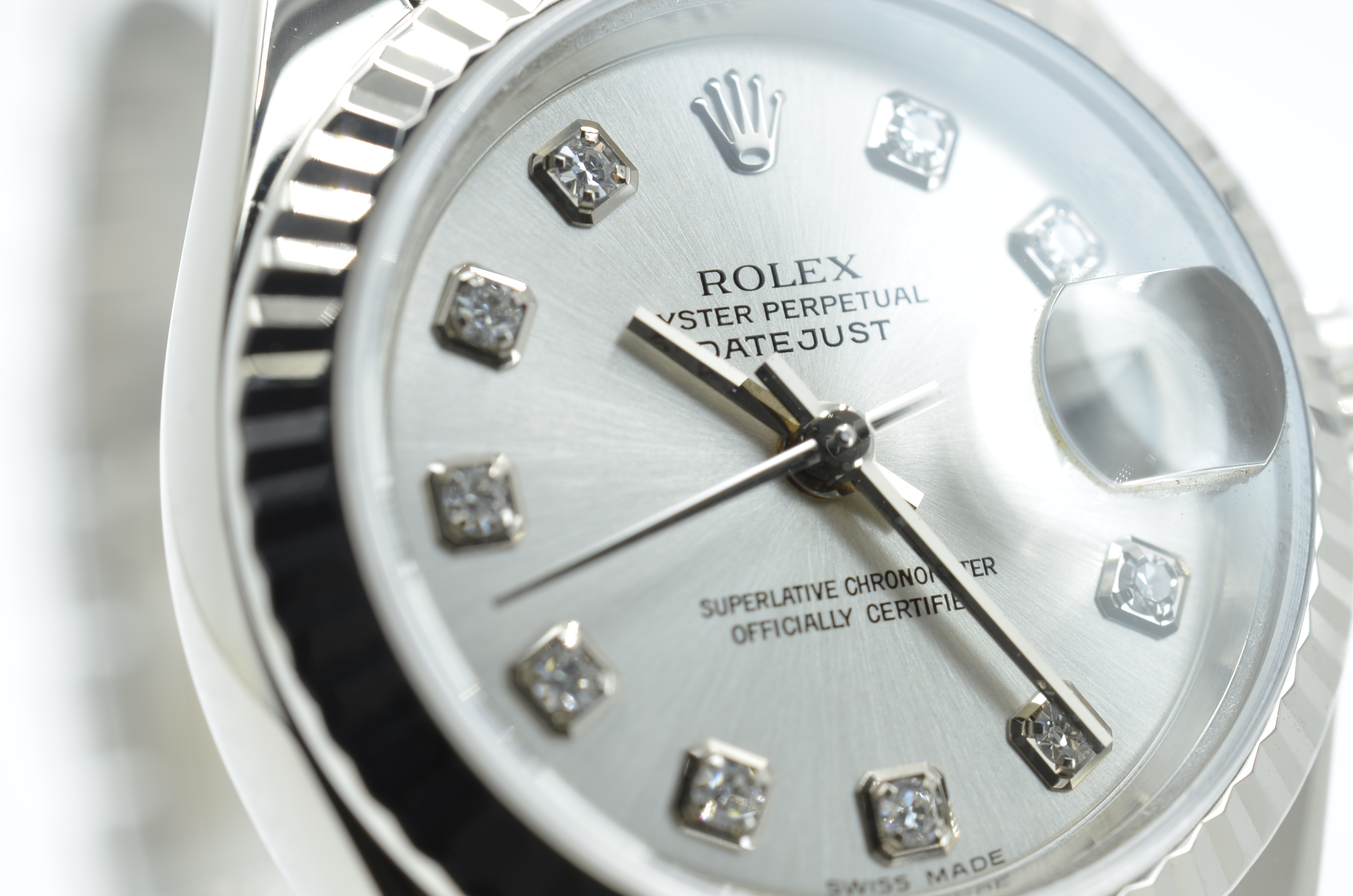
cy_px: 438
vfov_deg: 21.1
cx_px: 719
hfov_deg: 31.5
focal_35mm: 64
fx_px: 2400
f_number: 13
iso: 125
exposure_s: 1/15
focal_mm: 40
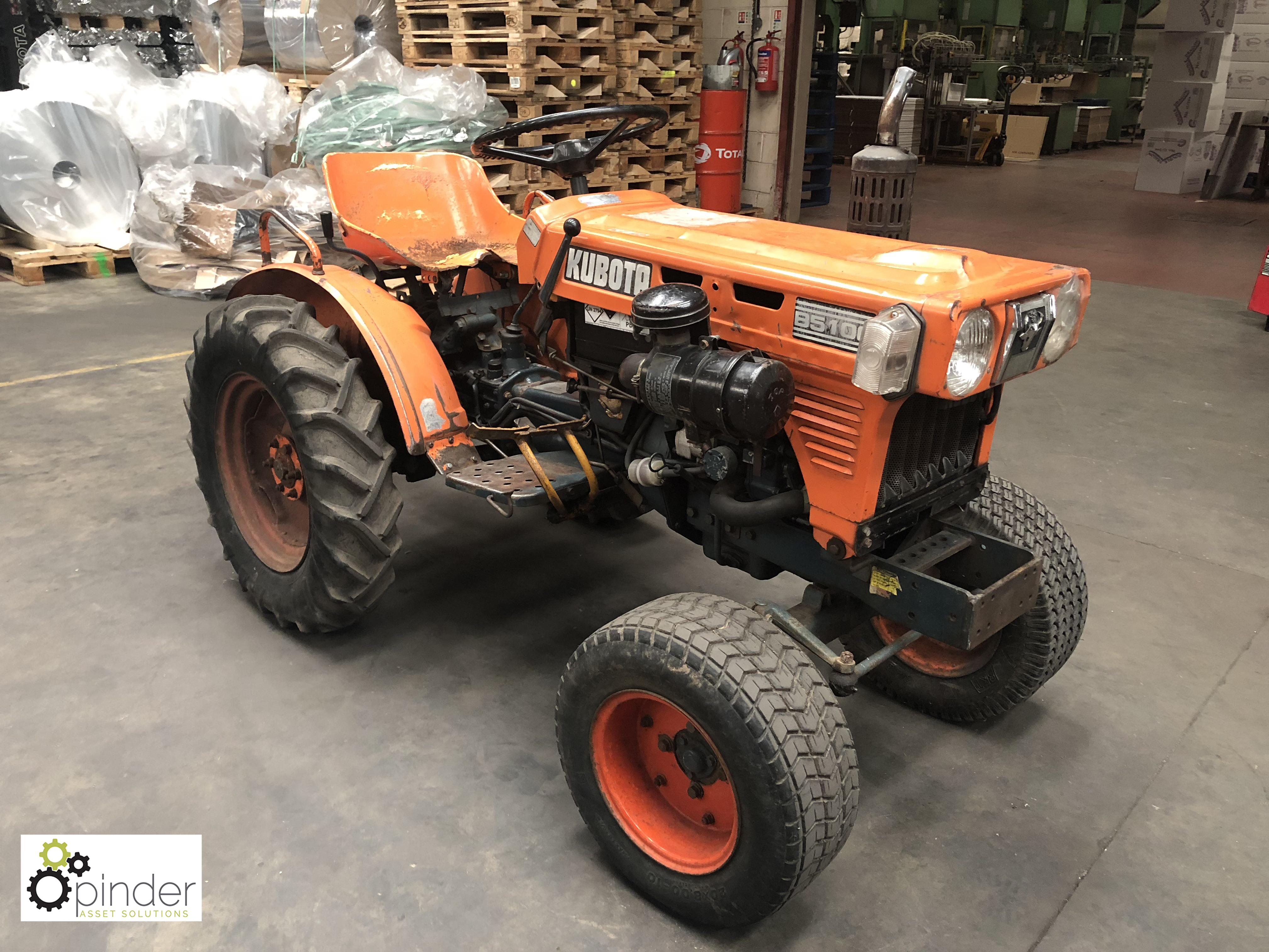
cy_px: 476
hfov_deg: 63.4
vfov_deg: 49.7
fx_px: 1026
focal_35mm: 28
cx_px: 634
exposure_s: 1/13
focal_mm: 4
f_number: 1.8
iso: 100
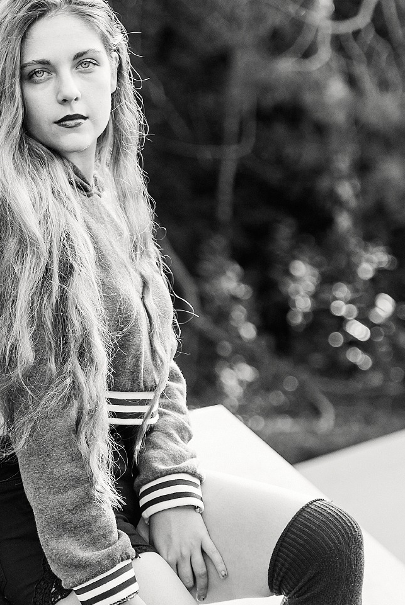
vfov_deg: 12.3
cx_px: 218
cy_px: 493
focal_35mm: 166
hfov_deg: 8.3
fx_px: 2796
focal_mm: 78
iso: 100
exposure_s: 1/500
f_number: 3.2
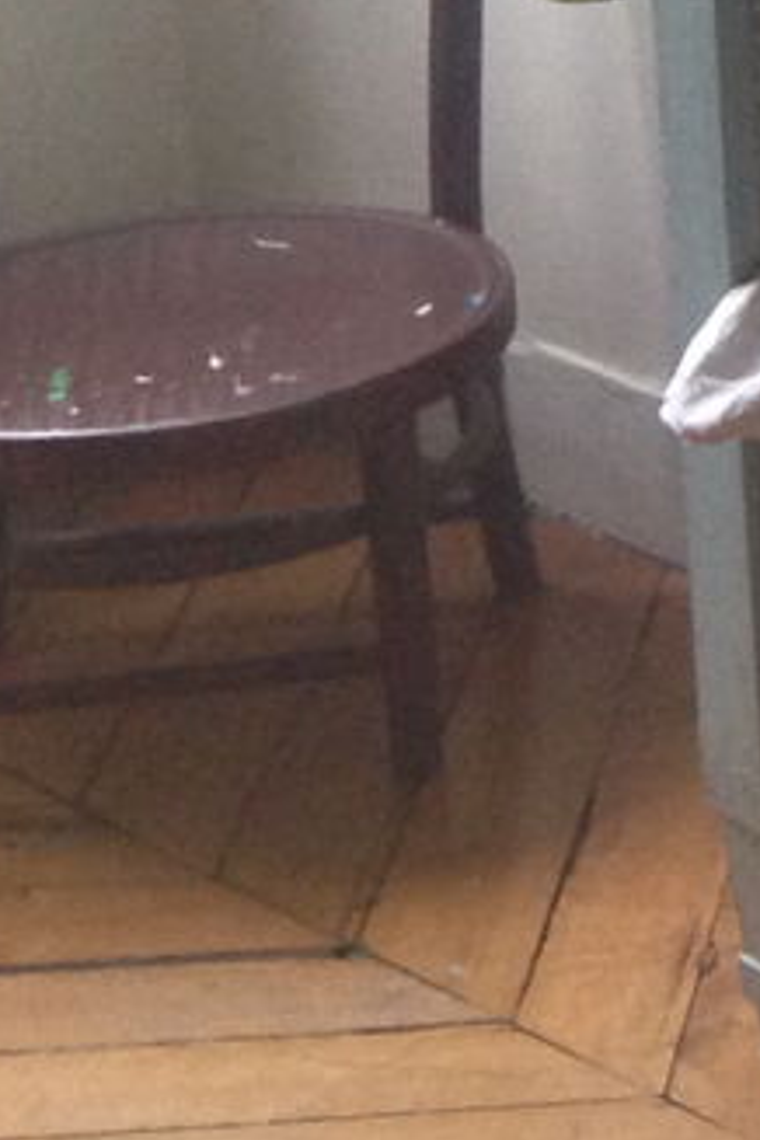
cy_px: -743
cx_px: 2528
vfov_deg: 11.5
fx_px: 5320
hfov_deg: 7.0
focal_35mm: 168
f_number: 2.4
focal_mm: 4.12
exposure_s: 1/20
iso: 160
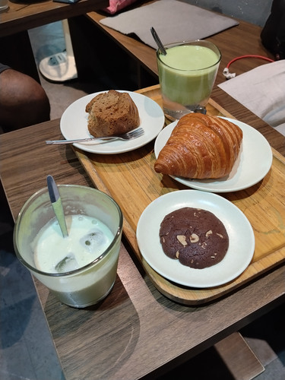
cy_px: 190
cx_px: 142
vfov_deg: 61.7
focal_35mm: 29
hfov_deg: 48.2
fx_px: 318
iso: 200
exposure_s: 1/25
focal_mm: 4.22
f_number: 1.8
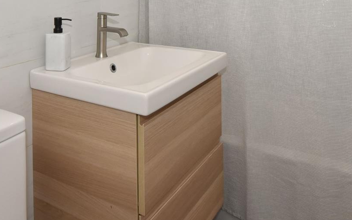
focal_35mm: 36
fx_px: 345
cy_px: -26
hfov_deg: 53.9
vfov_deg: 31.1
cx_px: 155
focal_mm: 14
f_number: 13
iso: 1600
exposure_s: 1/200
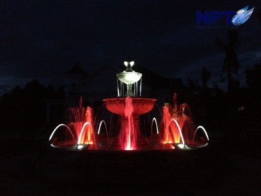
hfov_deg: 52.6
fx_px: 264
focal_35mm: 35
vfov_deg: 40.7
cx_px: 130
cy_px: 98
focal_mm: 4.28
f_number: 2.4
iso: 800
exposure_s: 1/15
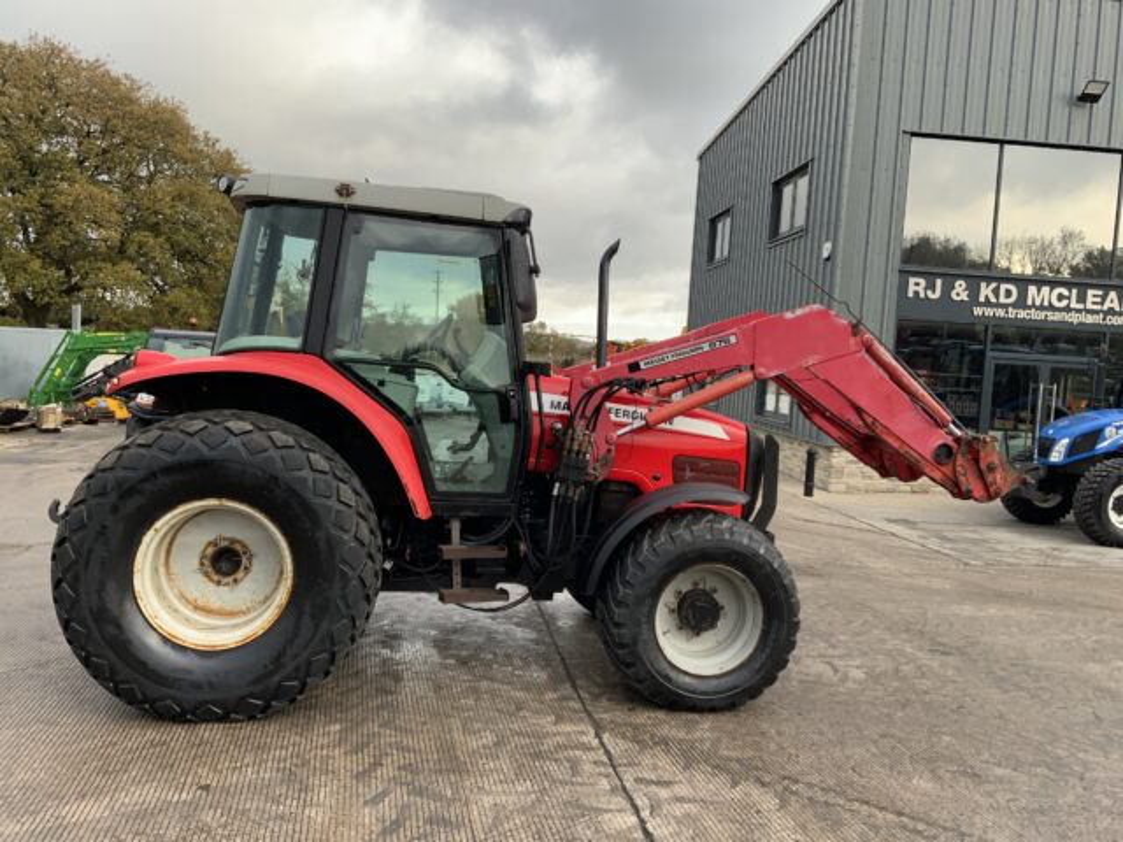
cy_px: 421
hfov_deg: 61.7
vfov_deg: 48.2
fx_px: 941
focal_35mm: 29
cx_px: 562
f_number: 1.8
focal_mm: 3
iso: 16
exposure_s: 1/153
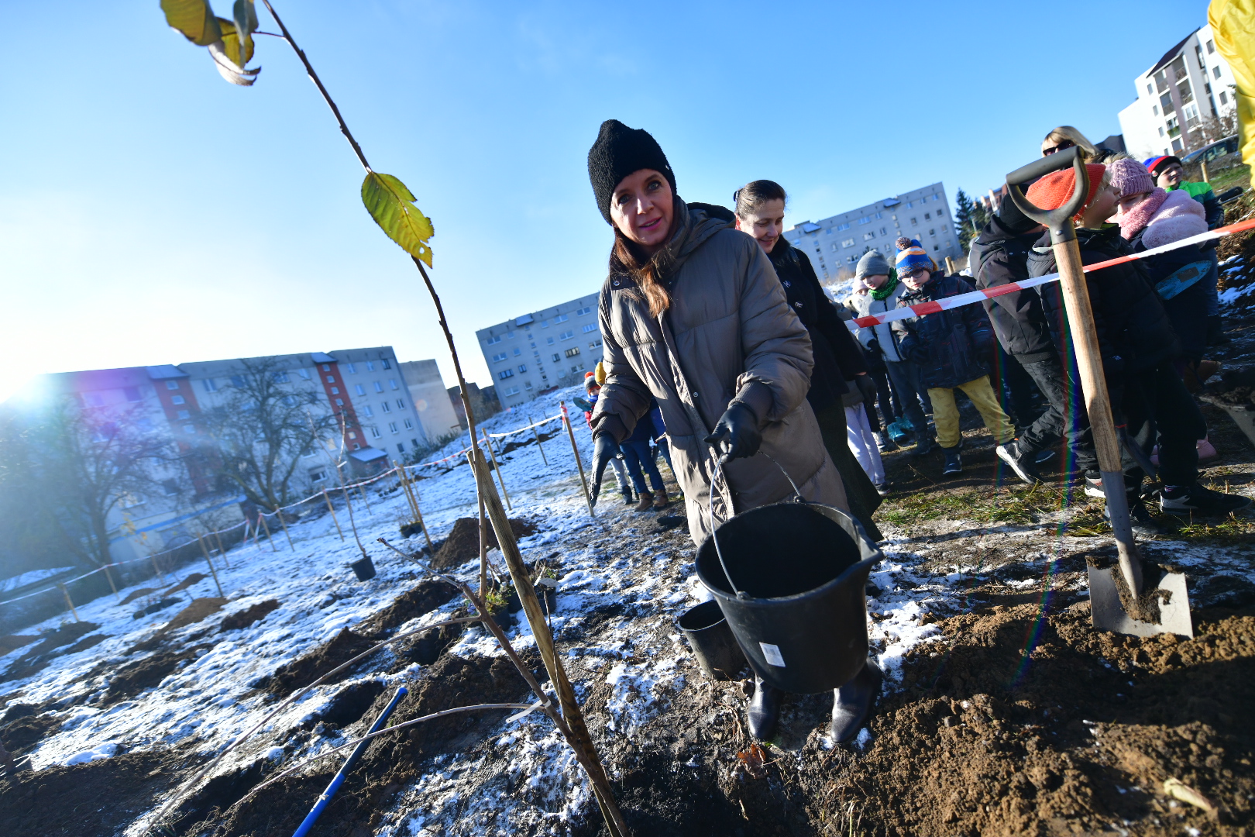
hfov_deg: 104.3
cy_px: 418
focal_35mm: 14
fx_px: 488
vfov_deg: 81.2
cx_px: 628
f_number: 2.8
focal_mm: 14
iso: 280
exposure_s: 1/4000
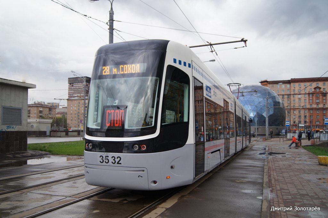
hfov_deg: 62.0
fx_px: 273
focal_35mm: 30
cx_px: 164
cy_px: 109
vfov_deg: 43.5
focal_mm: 20
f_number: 4
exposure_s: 1/160
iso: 200
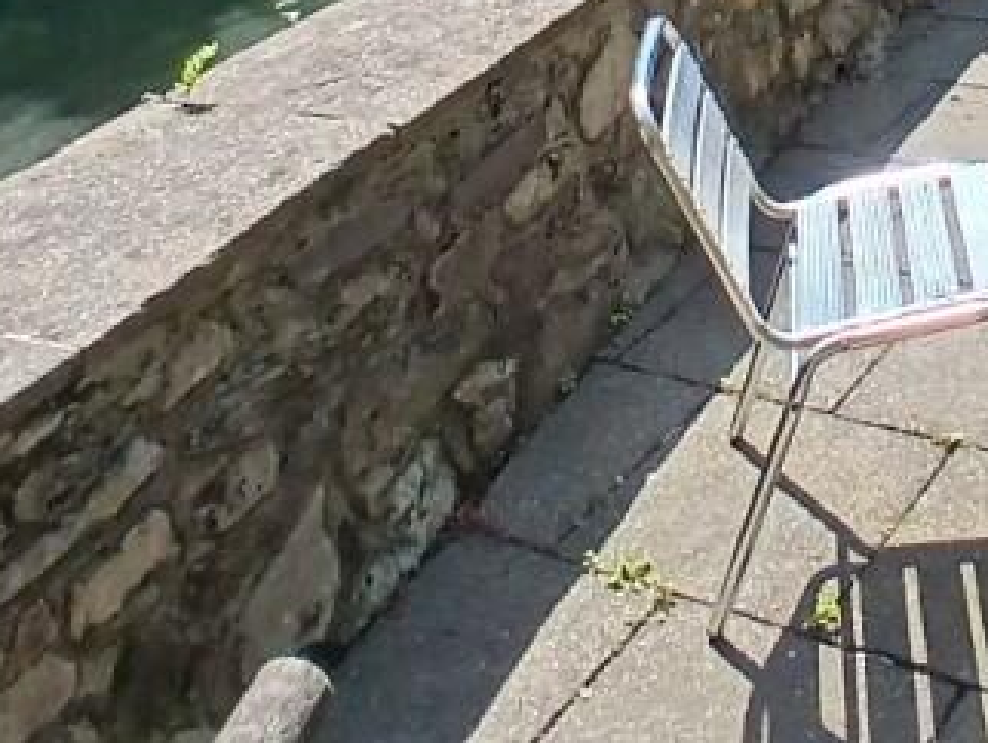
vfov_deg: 22.7
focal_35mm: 54
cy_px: -335
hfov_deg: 33.9
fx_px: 1542
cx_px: 853
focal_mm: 1.4
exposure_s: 1/1199
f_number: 2.2
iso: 50
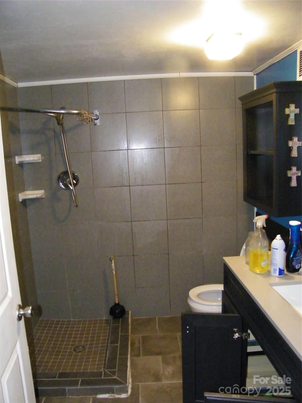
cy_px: 202
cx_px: 151
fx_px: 326
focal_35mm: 28
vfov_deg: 63.4
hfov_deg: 49.7
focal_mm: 5
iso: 800
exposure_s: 1/30
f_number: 3.5
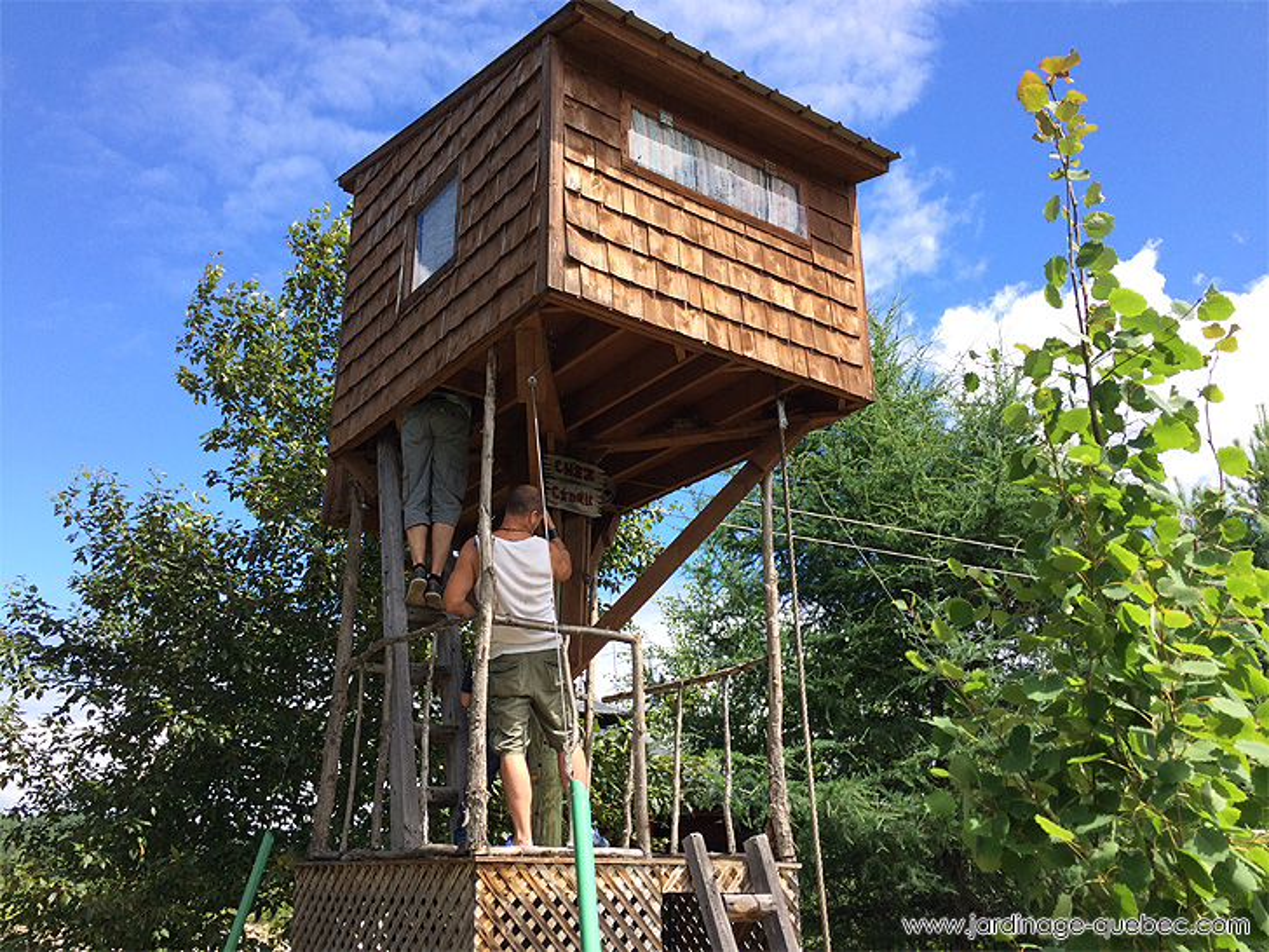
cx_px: 634
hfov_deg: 61.7
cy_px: 476
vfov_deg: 48.2
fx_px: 1063
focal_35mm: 29
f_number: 2.2
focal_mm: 4.15
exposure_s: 1/954
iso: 32
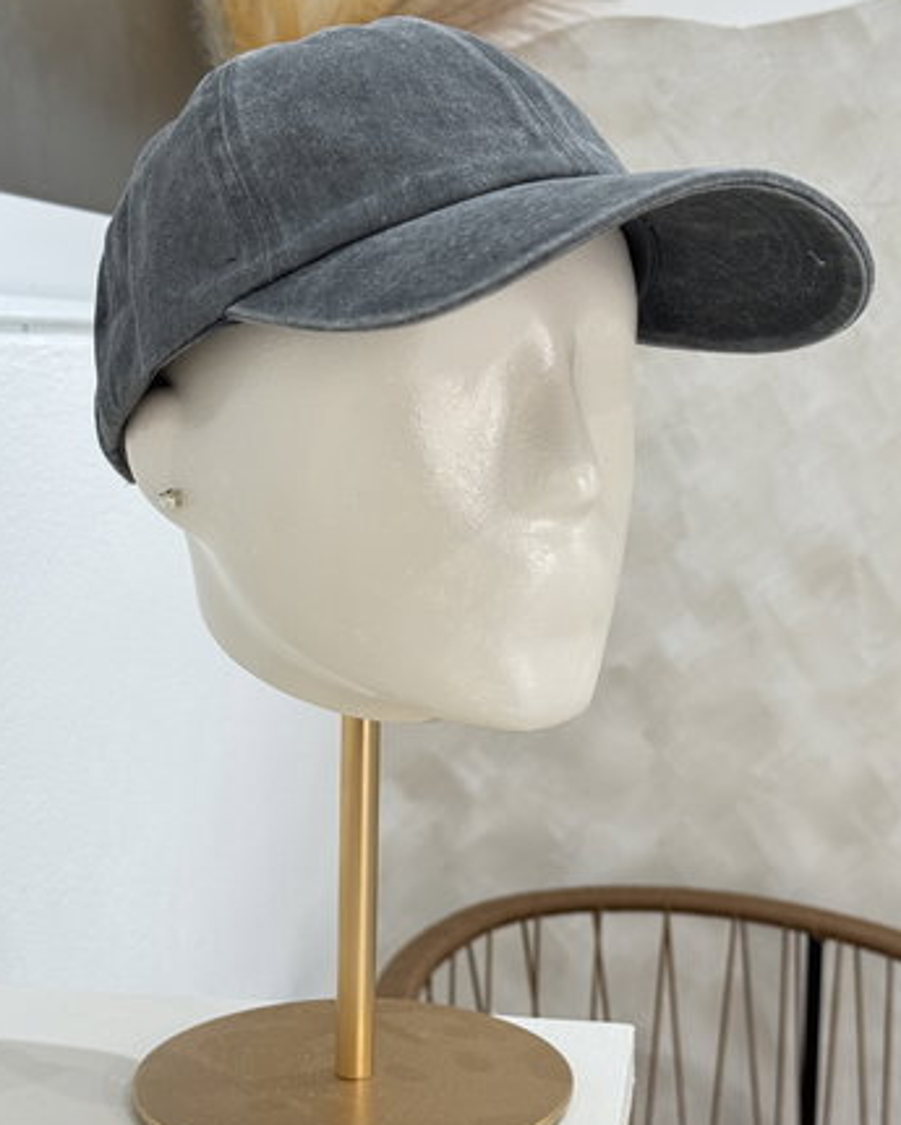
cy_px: 539
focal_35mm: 58
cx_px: 465
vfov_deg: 32.5
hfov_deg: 26.2
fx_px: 1933
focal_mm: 6.76
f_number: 1.78
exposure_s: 1/50
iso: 64
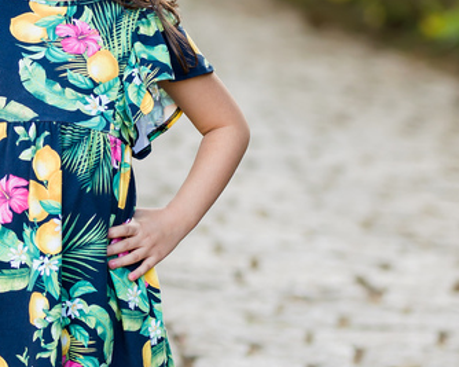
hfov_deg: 6.7
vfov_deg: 5.4
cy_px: 16
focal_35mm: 287
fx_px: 3898
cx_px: -8
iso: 250
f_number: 2
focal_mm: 85
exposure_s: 1/350
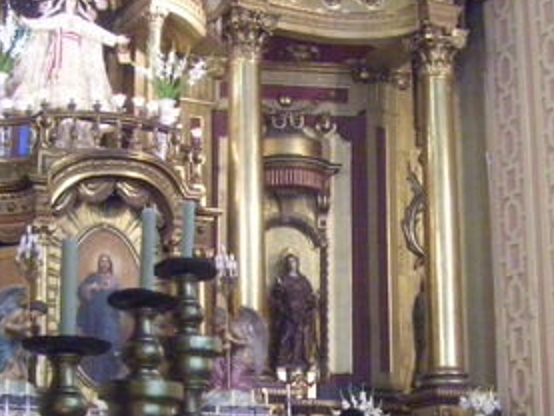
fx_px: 1329
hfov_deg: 23.5
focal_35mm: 83
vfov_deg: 17.7
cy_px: 292
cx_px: 364
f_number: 2.7
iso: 800
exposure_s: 1/25
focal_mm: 6
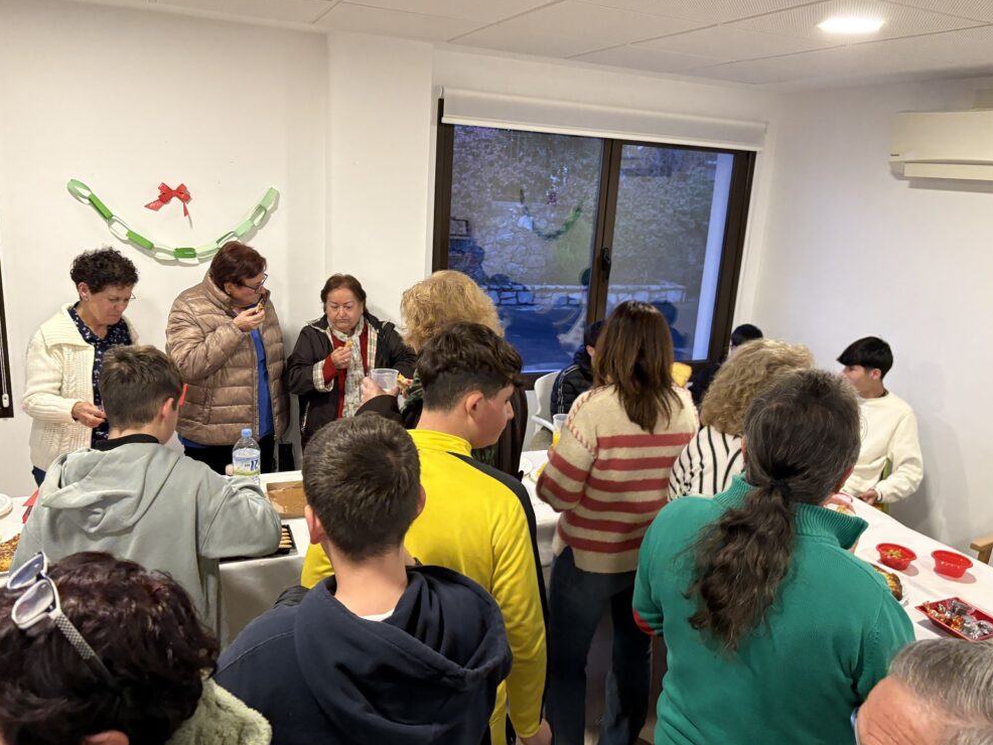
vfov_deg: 51.4
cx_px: 512
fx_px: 775
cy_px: 366
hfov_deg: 65.3
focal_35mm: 27
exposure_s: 1/60
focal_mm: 5.96
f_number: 1.6
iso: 320
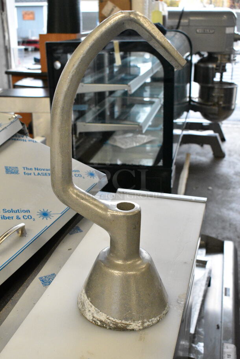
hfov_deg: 31.9
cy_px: 180
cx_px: 120
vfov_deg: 46.4
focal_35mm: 42
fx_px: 419
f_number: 6.3
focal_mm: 28
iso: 6400
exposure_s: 1/250
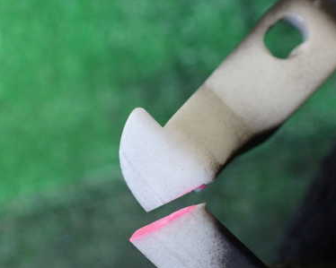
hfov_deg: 39.5
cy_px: 178
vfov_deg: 31.8
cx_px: 180
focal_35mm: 47
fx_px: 467
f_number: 2.3
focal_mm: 5.4
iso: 500
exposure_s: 1/125
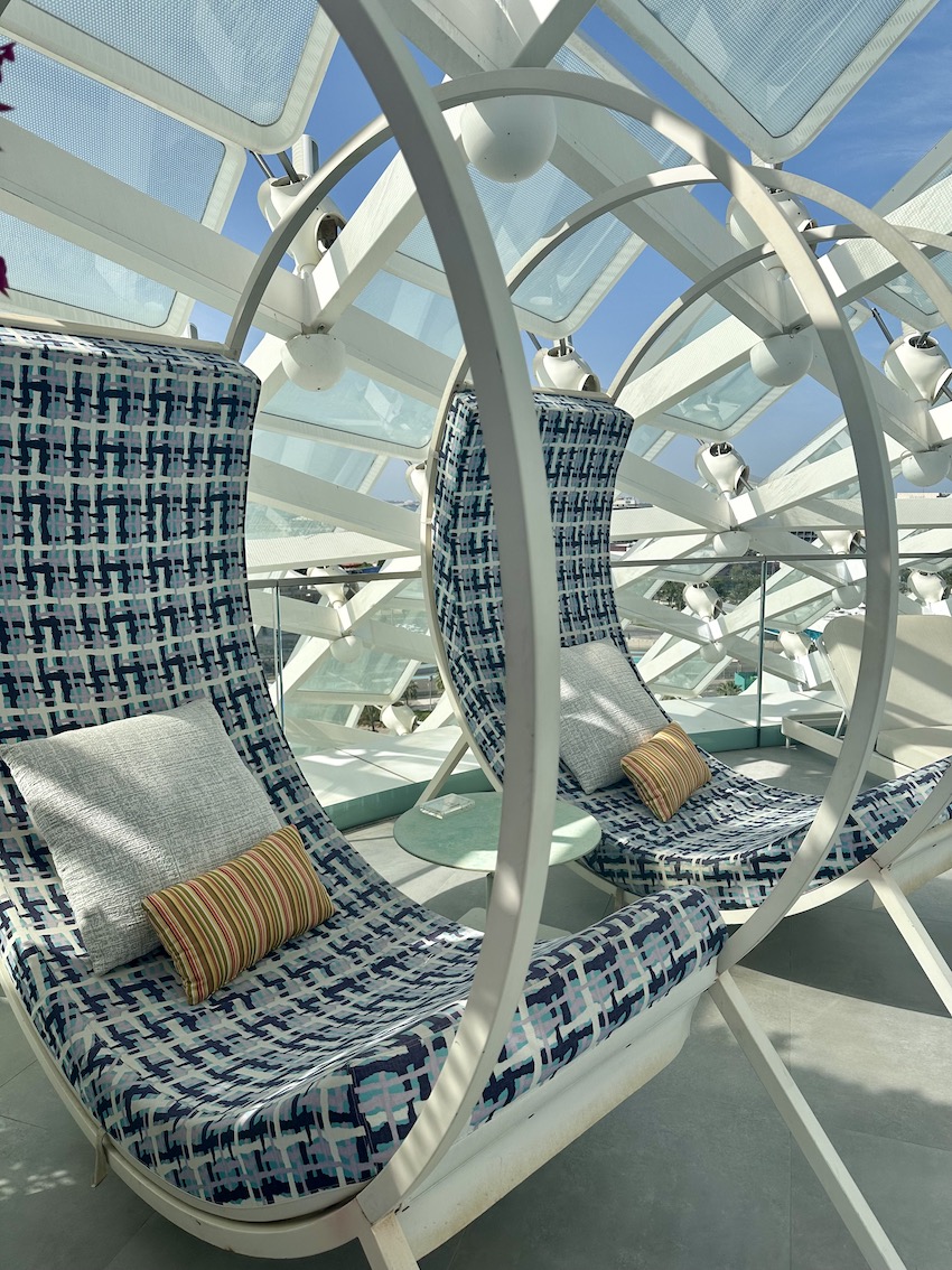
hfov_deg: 56.8
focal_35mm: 24
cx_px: 476
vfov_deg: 71.6
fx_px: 880
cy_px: 635
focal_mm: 6.86
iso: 80
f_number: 1.78
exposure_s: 1/6623
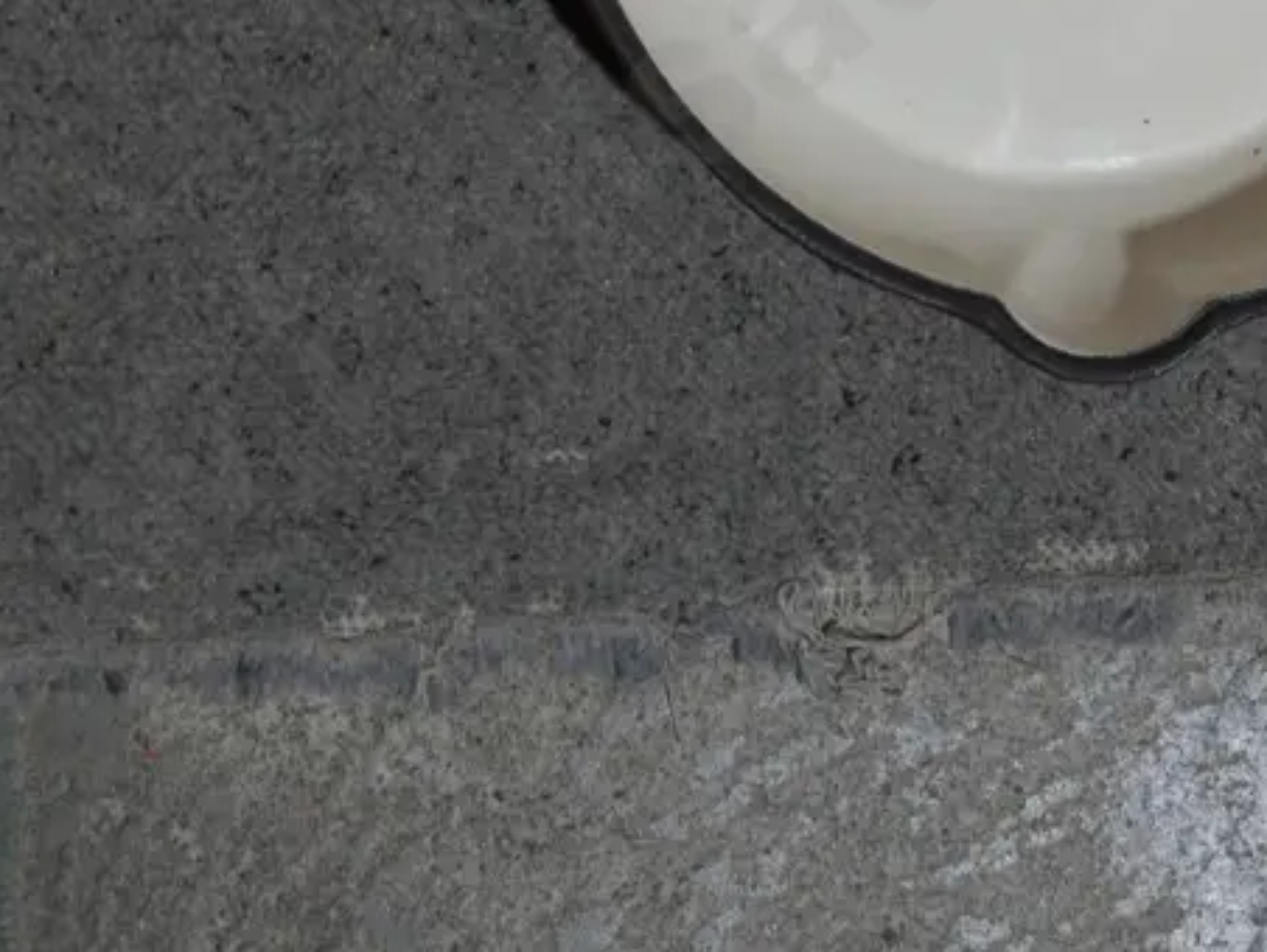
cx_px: 925
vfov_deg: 16.7
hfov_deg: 22.6
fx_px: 3151
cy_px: -77
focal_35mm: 86
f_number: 4.1
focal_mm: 19
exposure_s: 1/80
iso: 200
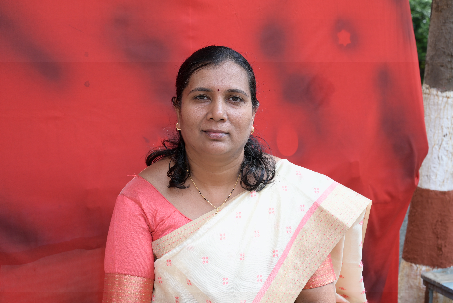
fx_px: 579
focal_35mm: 46
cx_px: 226
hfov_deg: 42.7
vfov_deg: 29.3
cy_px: 152
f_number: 6.3
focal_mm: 46
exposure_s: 1/160
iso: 250
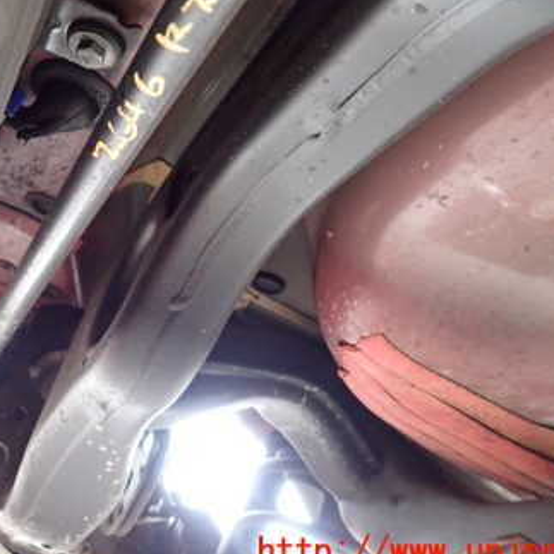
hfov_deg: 39.7
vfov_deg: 40.5
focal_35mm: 41
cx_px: 130
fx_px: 742
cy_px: 189
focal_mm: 4.5
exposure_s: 1/100
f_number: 2
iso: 1000
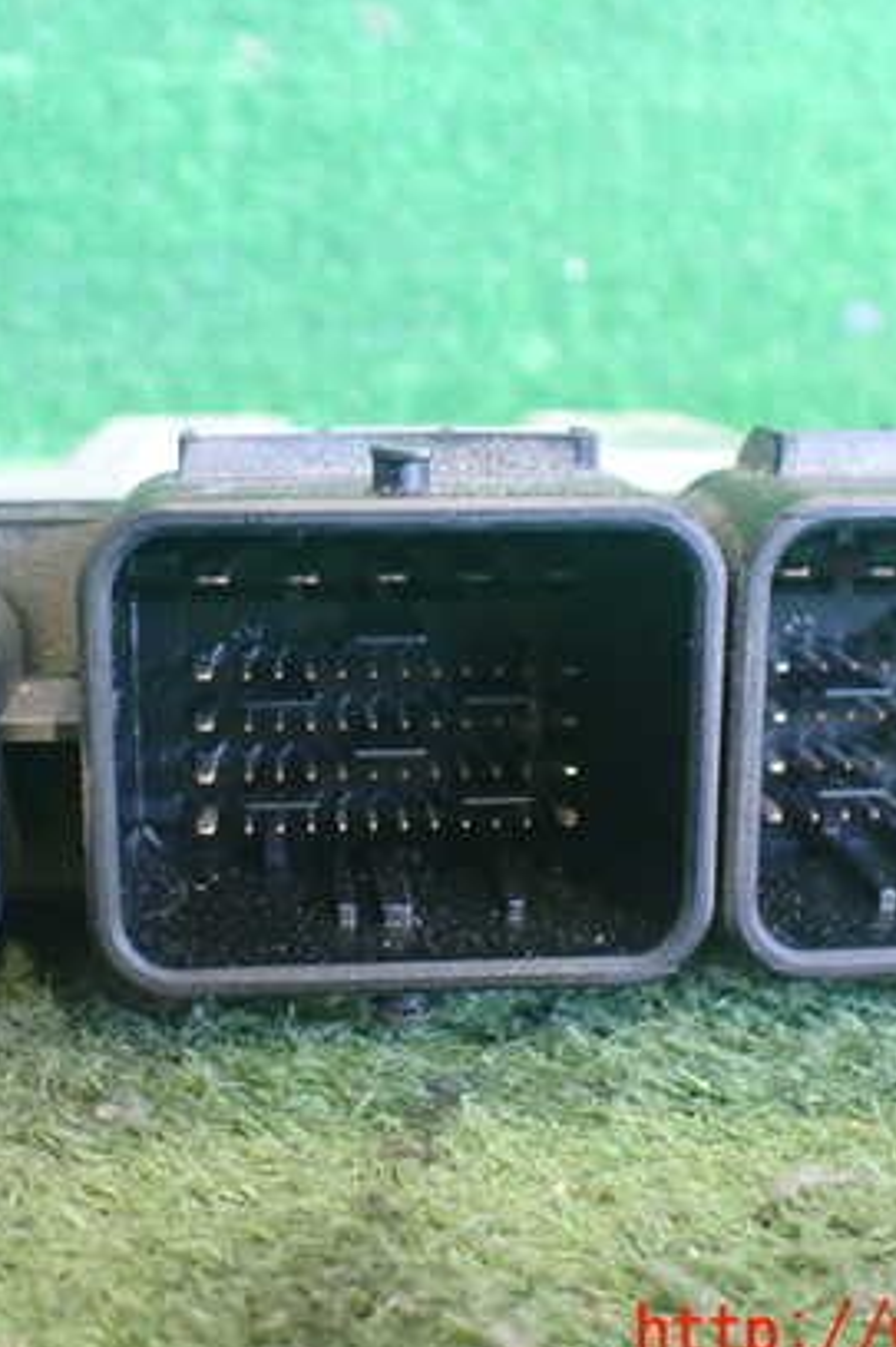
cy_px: 632
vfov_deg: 42.7
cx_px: 390
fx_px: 1719
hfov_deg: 29.2
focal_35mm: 46
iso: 800
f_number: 2.3
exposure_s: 1/40
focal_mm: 5.4
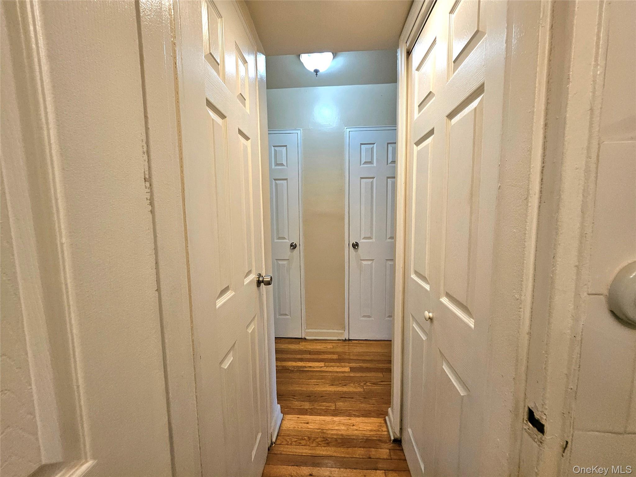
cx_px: 318
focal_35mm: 13
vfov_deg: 89.9
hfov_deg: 106.2
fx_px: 239
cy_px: 238
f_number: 2.2
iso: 200
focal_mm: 1.7
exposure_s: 1/60.2
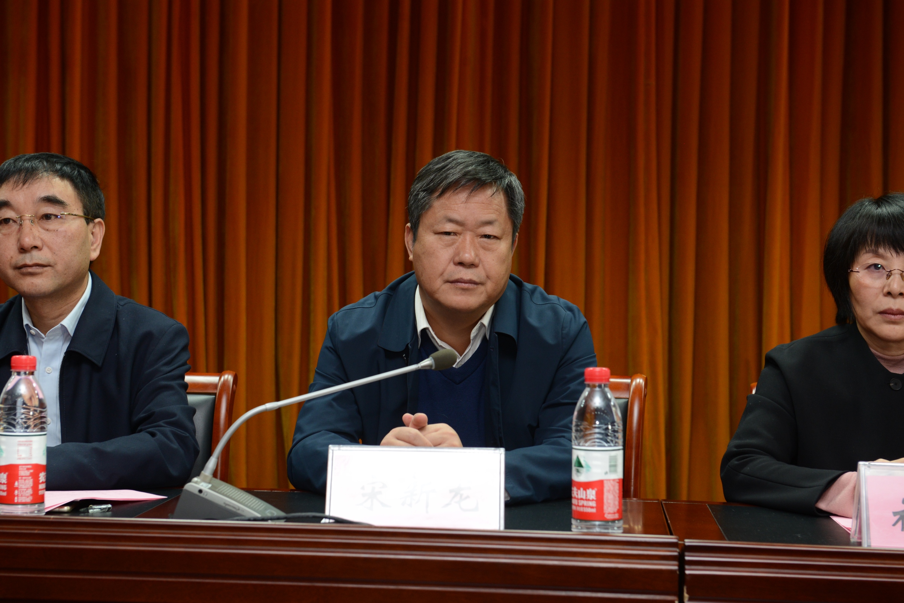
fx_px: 1758
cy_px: 302
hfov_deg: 28.8
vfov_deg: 19.5
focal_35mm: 70
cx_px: 452
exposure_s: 1/60
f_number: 7.1
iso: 1000
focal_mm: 70
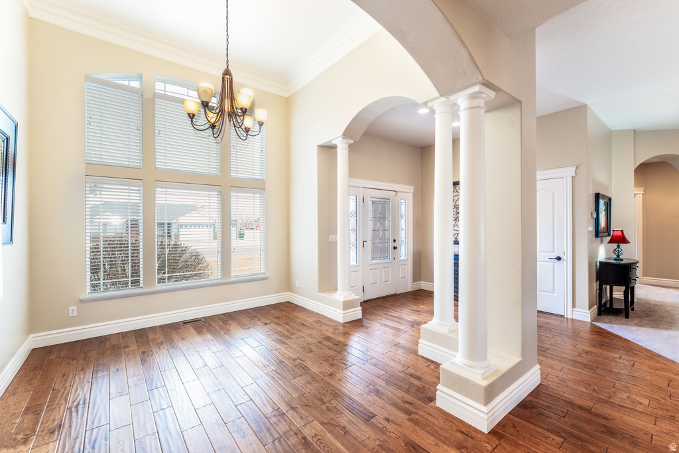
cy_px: 226
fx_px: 264
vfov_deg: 81.2
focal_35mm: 14
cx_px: 340
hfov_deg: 104.2
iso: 400
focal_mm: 14
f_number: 8
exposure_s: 1/20
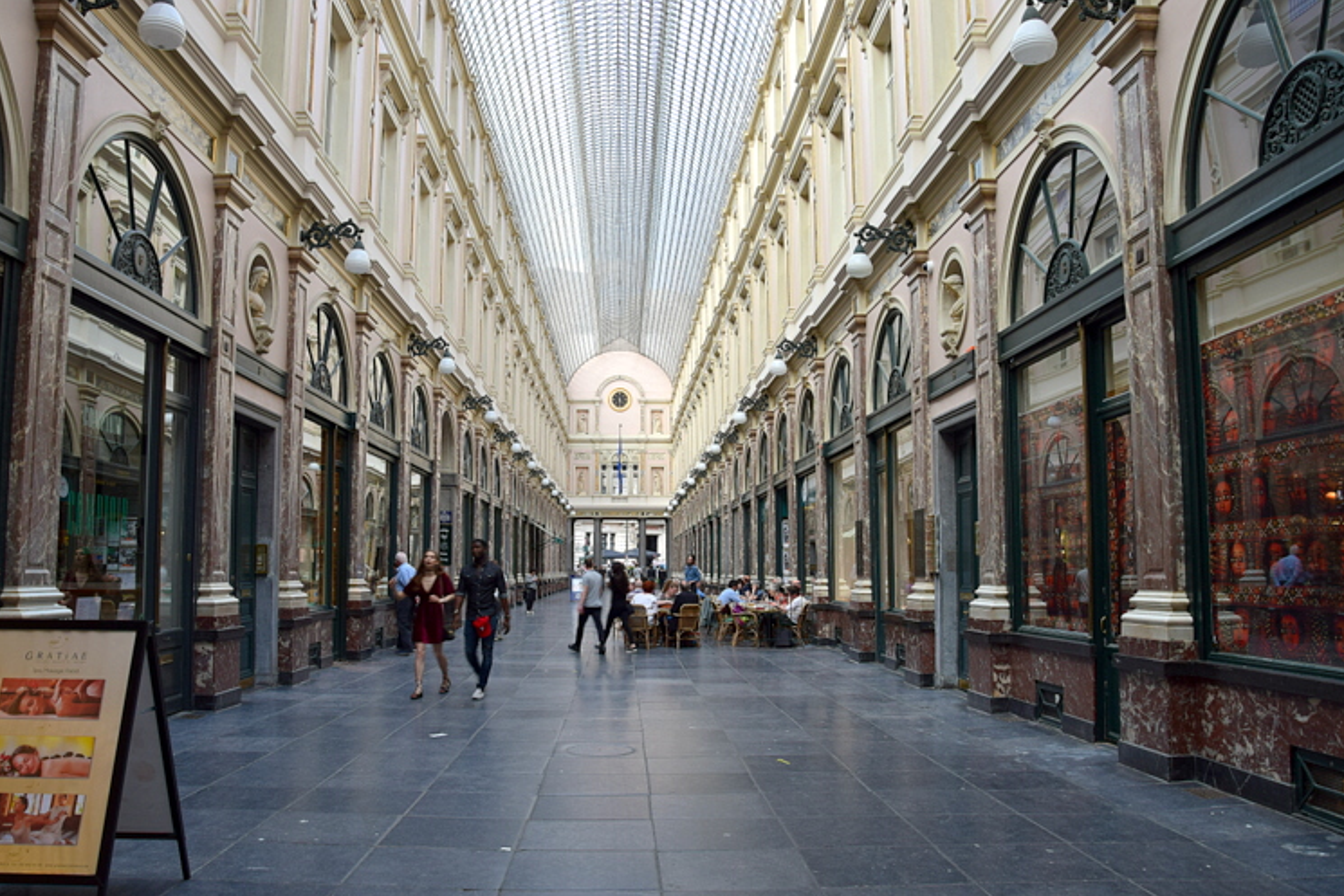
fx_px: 1083
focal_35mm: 29
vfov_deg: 45.0
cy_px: 465
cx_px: 635
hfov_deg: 63.6
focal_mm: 18
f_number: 6.3
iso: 125
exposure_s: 1/15
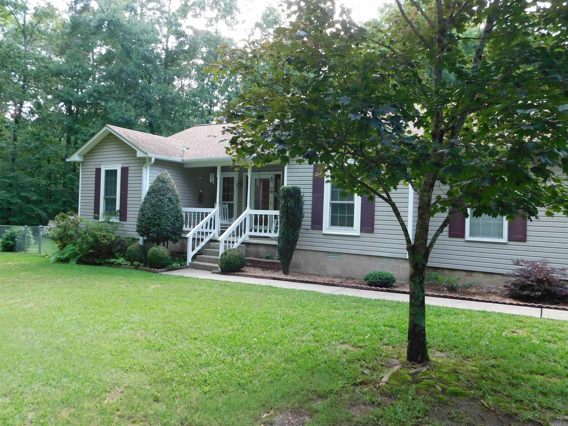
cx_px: 284
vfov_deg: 54.9
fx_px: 410
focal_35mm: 25
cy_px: 213
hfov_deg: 69.4
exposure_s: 1/80
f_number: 3.1
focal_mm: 4.5
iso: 125
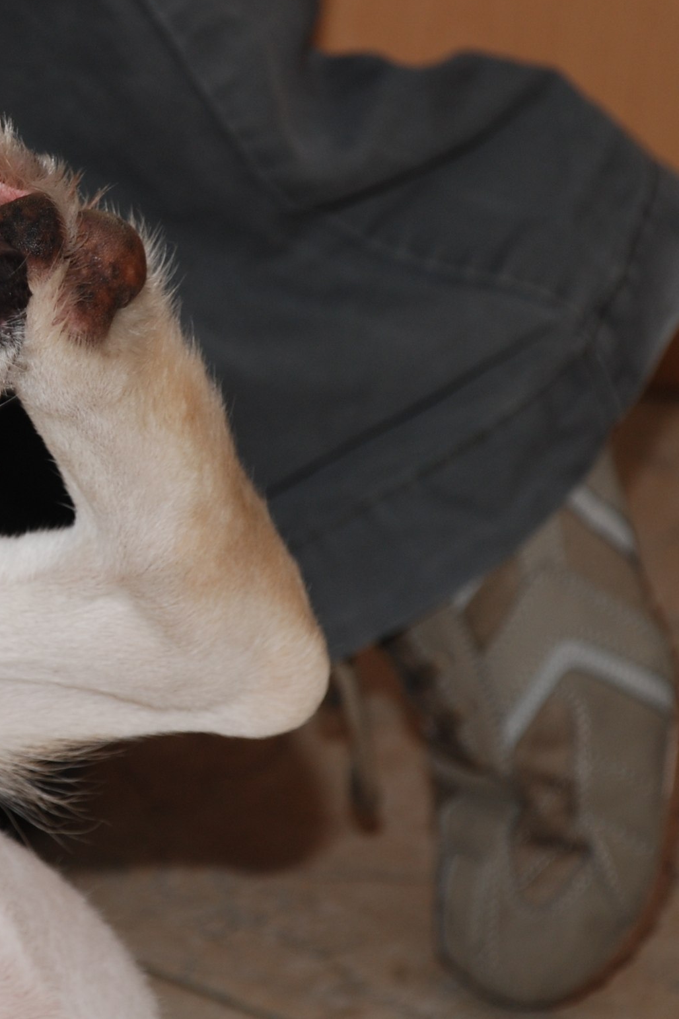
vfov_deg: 8.1
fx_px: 7186
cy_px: 379
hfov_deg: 5.4
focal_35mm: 254
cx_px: -108
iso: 200
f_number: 5.6
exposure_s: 1/60
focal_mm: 90
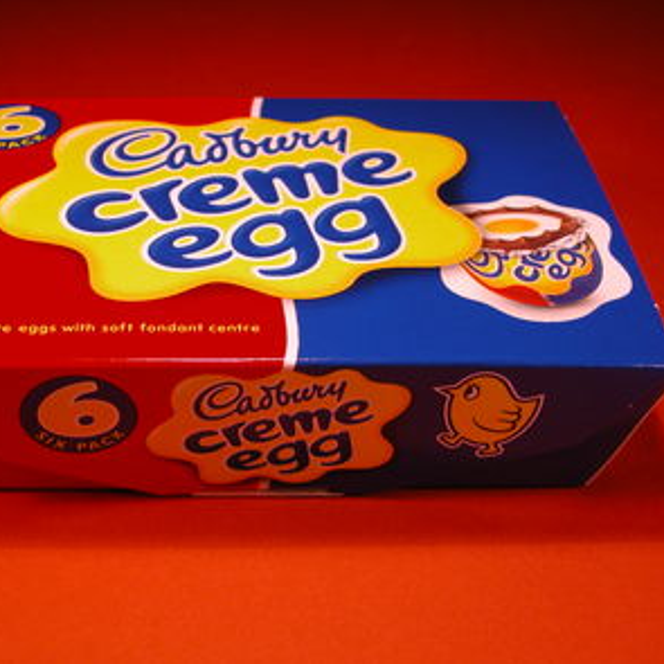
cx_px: 254
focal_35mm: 60
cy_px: 331
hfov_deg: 28.5
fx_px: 1302
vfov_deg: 28.6
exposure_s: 1/82
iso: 100
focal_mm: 12.7
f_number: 3.8
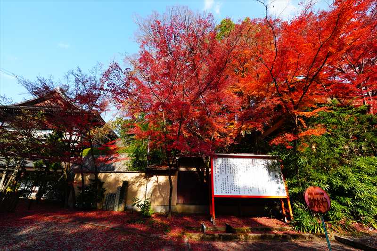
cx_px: 188
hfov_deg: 100.4
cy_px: 126
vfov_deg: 77.3
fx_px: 157
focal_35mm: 15
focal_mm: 10
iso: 100
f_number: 8
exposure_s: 1/125
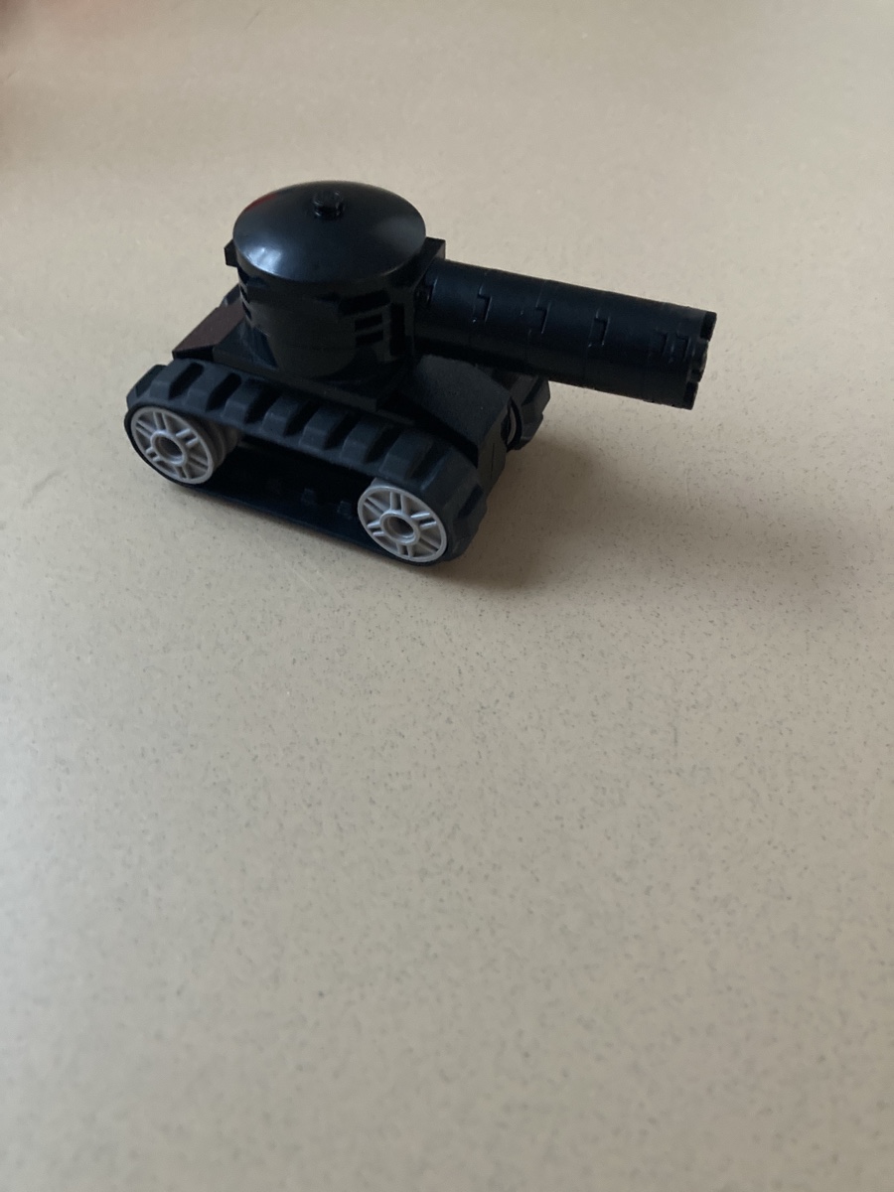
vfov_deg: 63.4
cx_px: 447
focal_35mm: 28
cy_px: 596
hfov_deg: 49.7
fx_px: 964
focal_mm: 3.99
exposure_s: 1/30
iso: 500
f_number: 1.8
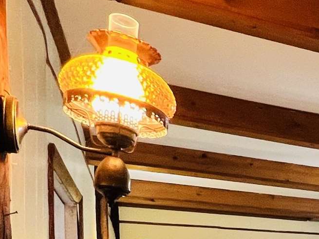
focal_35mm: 61
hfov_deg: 21.5
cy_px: 335
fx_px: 562
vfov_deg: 21.1
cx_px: 565
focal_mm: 1.57
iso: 200
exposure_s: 1/60
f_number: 1.8
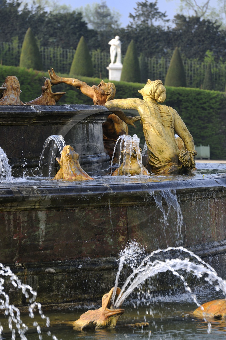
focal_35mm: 200
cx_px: 113
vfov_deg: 10.3
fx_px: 1884
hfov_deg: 6.9
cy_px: 170
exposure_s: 1/160
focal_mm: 200
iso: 200
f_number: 7.1
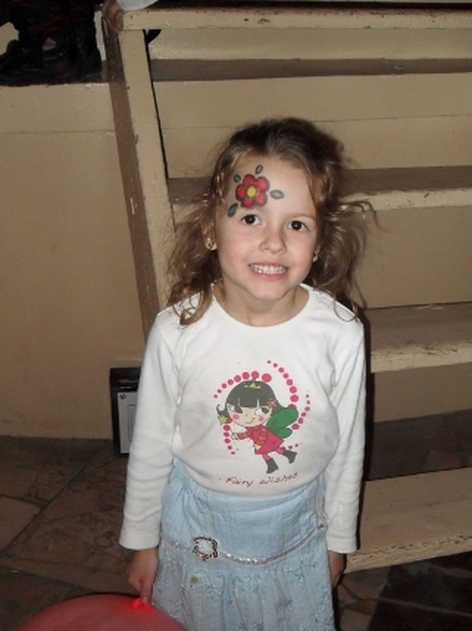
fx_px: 892
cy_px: 419
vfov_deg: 38.5
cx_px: 222
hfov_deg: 29.6
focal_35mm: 49
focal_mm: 6.2
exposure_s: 1/45
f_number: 2.8
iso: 200
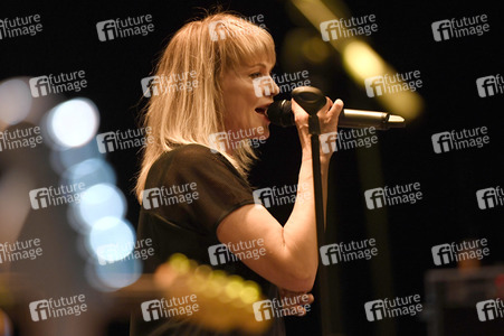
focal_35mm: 200
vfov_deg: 6.9
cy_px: 168
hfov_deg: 10.3
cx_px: 252
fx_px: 2798
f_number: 2.8
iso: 2500
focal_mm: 200
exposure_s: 1/200
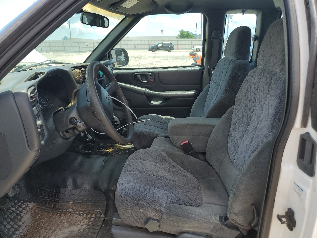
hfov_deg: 67.3
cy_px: 119
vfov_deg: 53.1
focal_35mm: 26
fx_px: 238
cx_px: 158
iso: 50
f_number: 1.5
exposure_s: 1/909
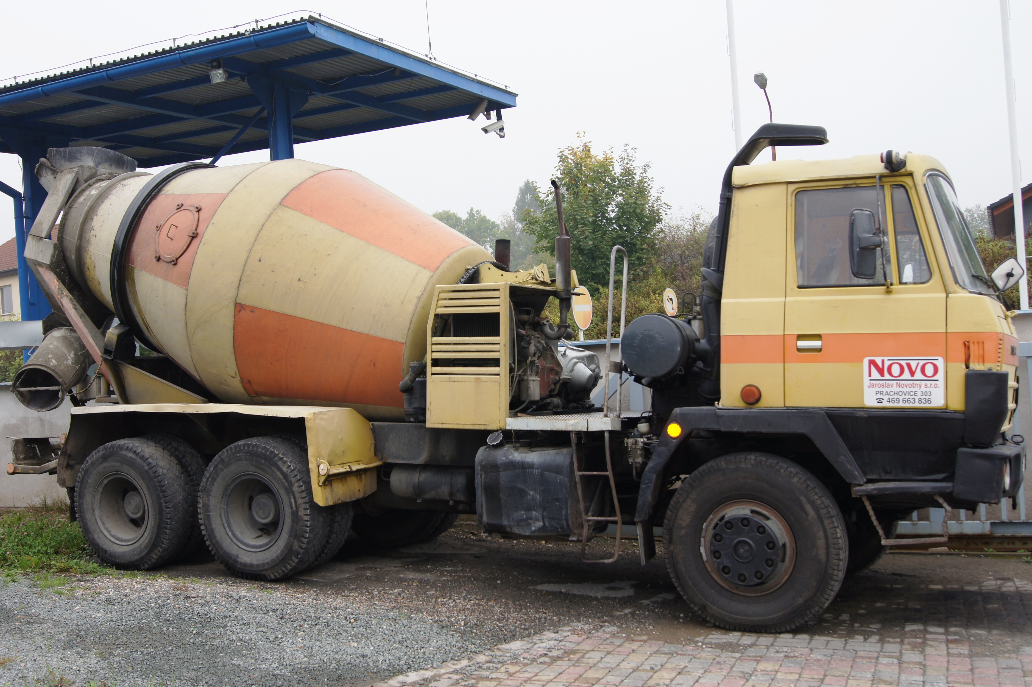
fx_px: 1031
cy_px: 344
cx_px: 516
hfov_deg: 53.2
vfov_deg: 36.8
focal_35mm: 36
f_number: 7.1
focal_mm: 24
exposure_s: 1/100
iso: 100
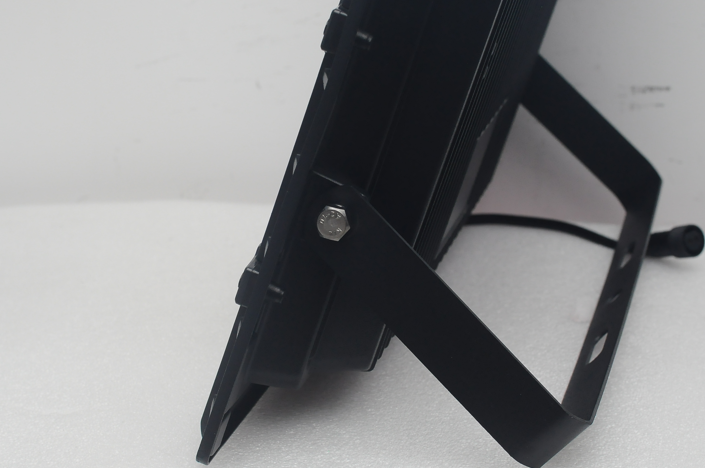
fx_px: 1721
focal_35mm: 88
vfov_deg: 15.5
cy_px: 234
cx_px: 340
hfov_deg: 23.1
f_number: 8
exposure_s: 1/100
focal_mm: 50
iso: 1000
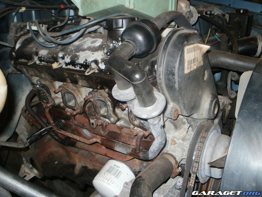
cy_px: 98
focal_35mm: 36
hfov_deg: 51.4
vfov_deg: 39.7
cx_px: 131
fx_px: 272
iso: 125
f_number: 3.5
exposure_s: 1/30
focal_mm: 6.3
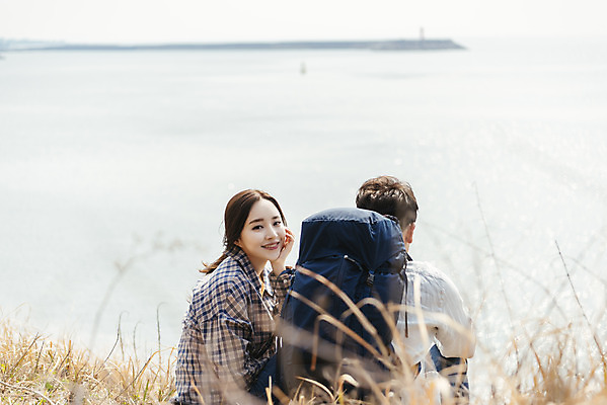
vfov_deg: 19.5
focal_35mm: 70
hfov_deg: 28.8
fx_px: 1181
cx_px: 304
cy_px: 202
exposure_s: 1/1600
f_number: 2.8
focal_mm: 70
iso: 100
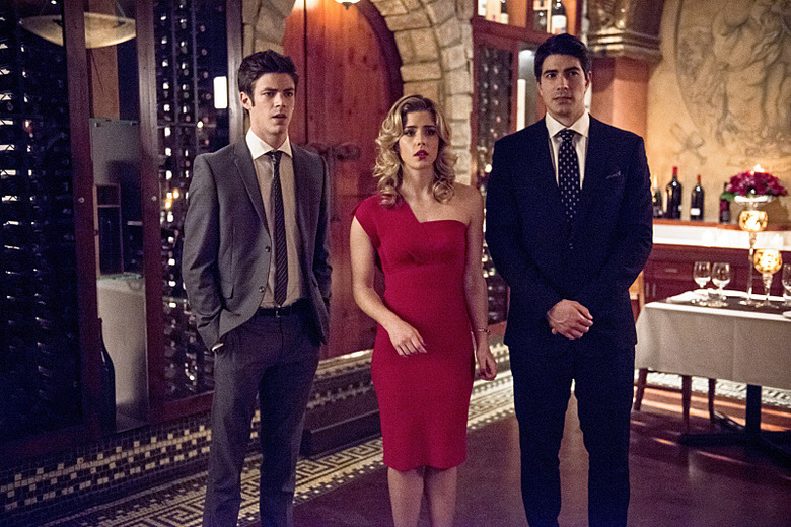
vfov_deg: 33.4
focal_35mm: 40
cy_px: 264
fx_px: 879
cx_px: 396
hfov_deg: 48.5
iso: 6400
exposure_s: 1/160
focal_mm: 40
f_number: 2.8
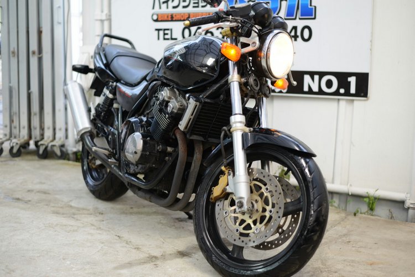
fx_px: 577
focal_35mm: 50
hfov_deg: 39.6
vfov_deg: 27.0
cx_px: 208
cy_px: 138
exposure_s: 1/20
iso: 100
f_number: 2.2
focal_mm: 50
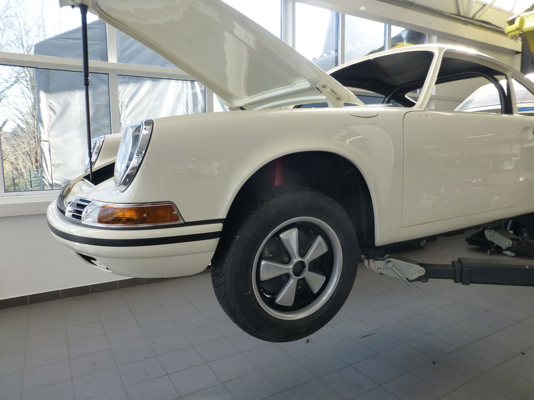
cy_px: 200
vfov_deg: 56.8
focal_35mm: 24
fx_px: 370
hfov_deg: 71.6
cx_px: 267
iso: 160
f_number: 3.3
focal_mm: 4.3
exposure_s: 1/100
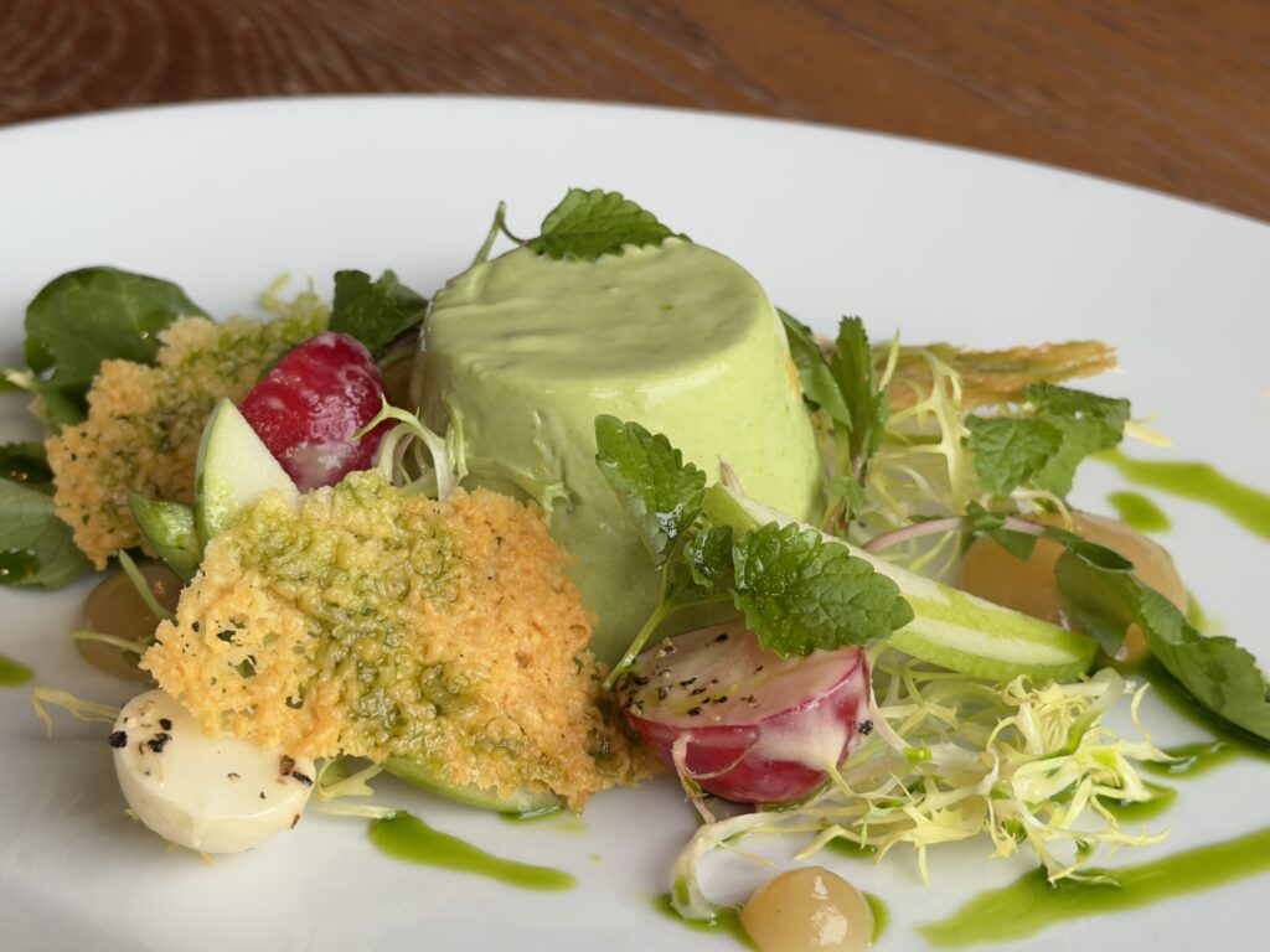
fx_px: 1761
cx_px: 635
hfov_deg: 39.7
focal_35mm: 48
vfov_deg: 30.3
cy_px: 476
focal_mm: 6.76
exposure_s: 1/121
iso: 50
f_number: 1.78
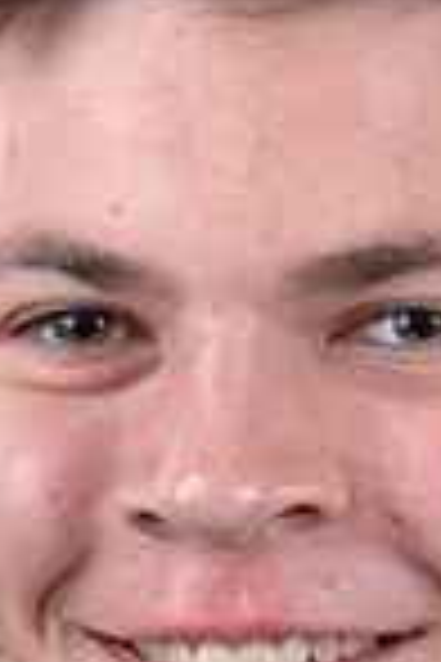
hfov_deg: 4.2
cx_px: 310
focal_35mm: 331
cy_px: 667
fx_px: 6082
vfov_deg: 6.2
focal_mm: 72
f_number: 7.1
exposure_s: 1/200
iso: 200
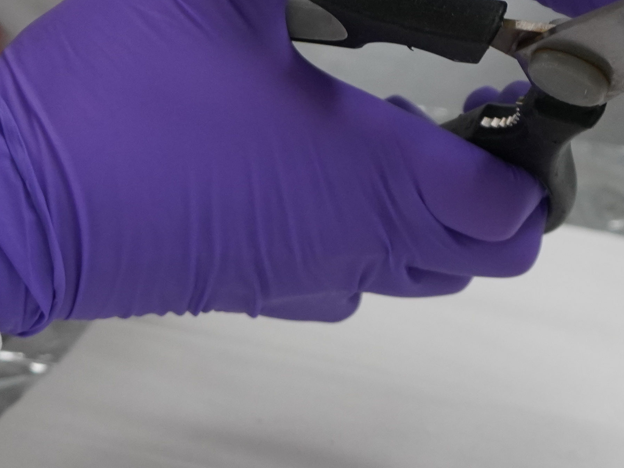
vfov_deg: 7.7
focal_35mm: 192
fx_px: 3461
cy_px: 488
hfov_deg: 10.2
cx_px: 613
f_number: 4.5
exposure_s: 1/160
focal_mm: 45
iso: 1000
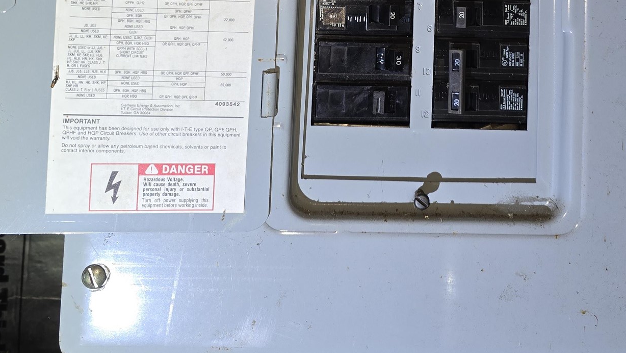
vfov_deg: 23.3
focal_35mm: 47
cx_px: 382
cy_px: -69
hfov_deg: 43.5
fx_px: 780
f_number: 1.7
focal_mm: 6.3
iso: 100
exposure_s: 1/33.5
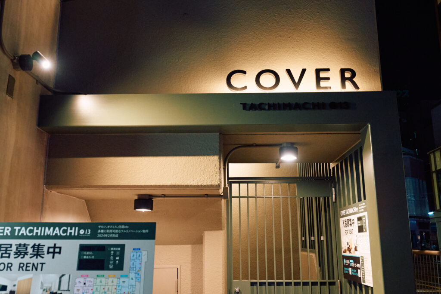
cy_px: 147
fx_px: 429
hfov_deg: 54.4
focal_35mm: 35
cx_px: 220
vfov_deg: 37.9
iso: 6400
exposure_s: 1/100
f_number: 4
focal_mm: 35
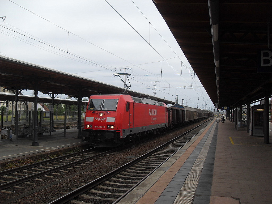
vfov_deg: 41.8
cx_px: 136
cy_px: 102
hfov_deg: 54.0
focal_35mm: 34
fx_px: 267
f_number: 2.8
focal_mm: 6.3
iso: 80
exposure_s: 1/350
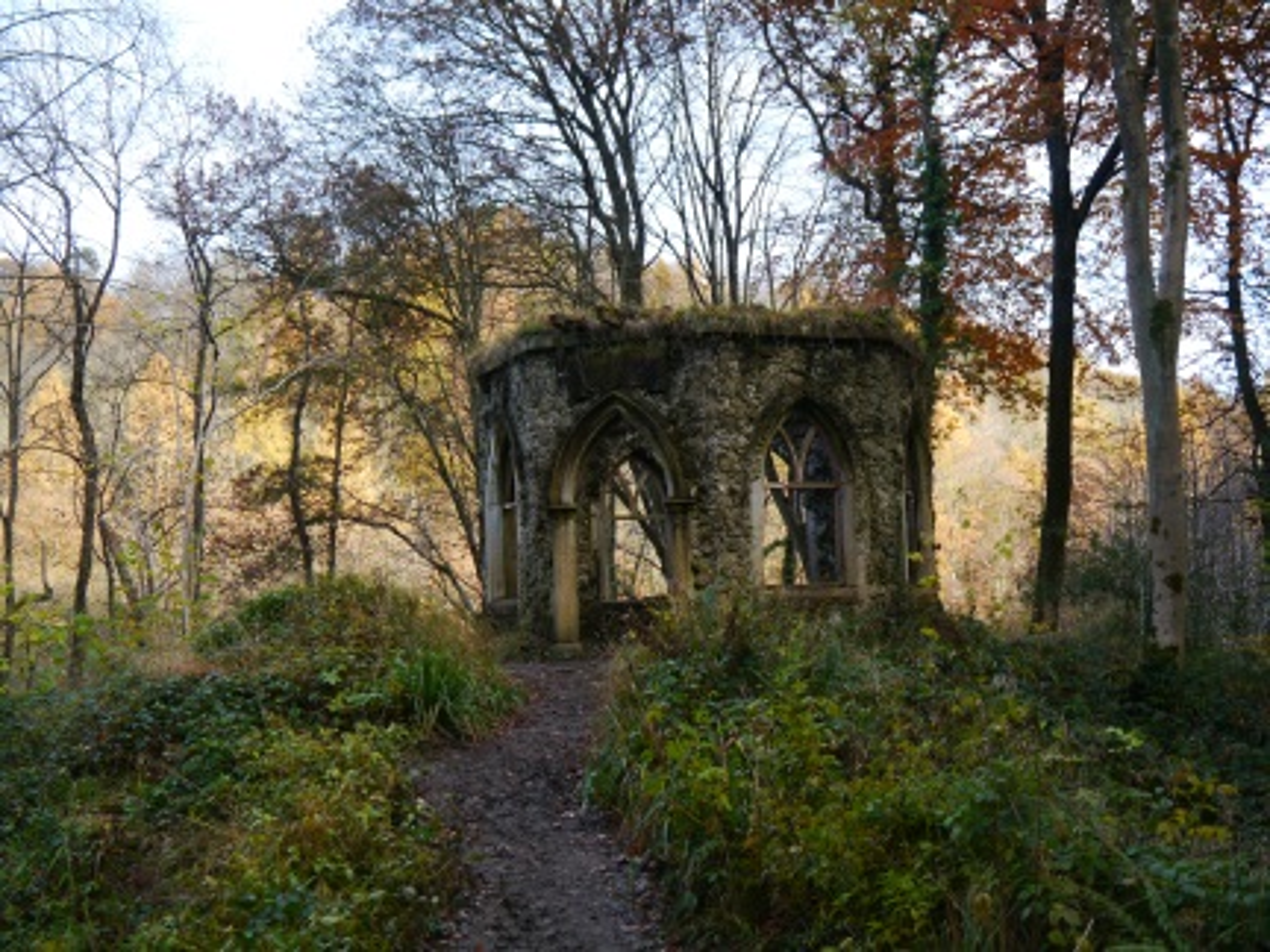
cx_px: 635
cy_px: 476
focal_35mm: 46
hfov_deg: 41.2
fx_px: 1688
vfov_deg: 31.5
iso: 160
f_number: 4.5
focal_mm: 23
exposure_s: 1/125
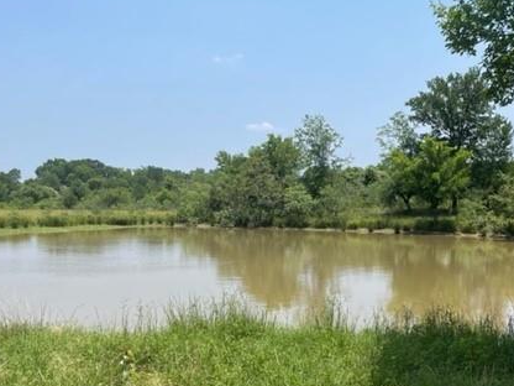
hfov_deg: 46.8
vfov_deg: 35.7
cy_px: 246
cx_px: 266
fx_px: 594
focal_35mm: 40
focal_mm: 4.2
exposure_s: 1/4000
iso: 32
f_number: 1.6
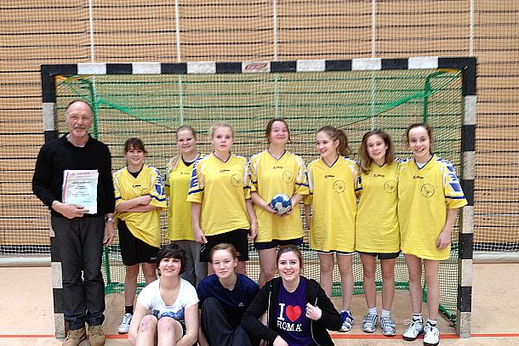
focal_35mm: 37
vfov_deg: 36.0
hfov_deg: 51.9
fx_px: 534
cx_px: 260
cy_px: 181
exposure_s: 1/20
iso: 125
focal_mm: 4.28
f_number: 2.4
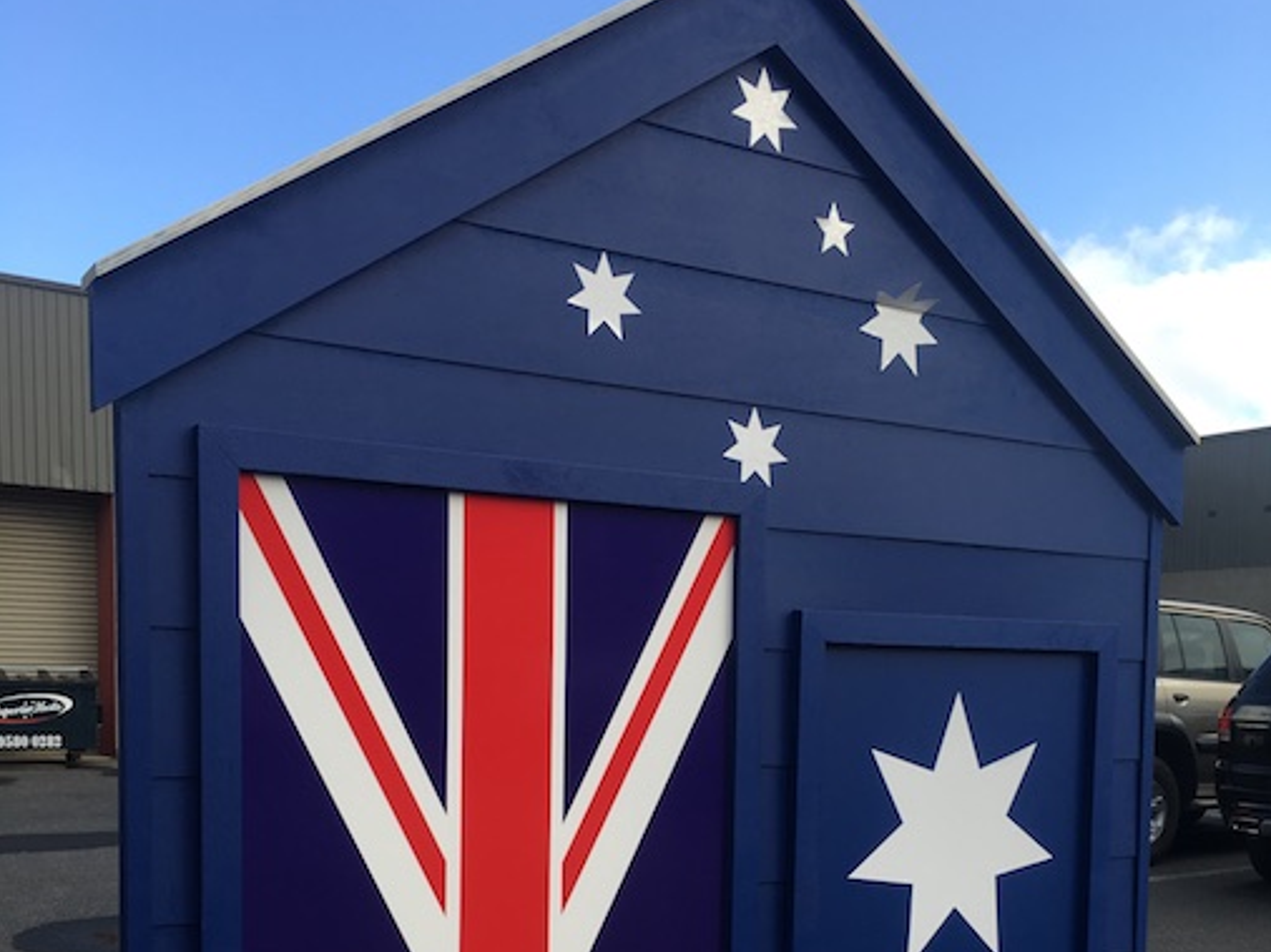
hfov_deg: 47.9
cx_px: 638
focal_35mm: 39
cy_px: 789
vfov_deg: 35.4
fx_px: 1431
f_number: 2.2
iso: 25
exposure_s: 1/422
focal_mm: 4.15
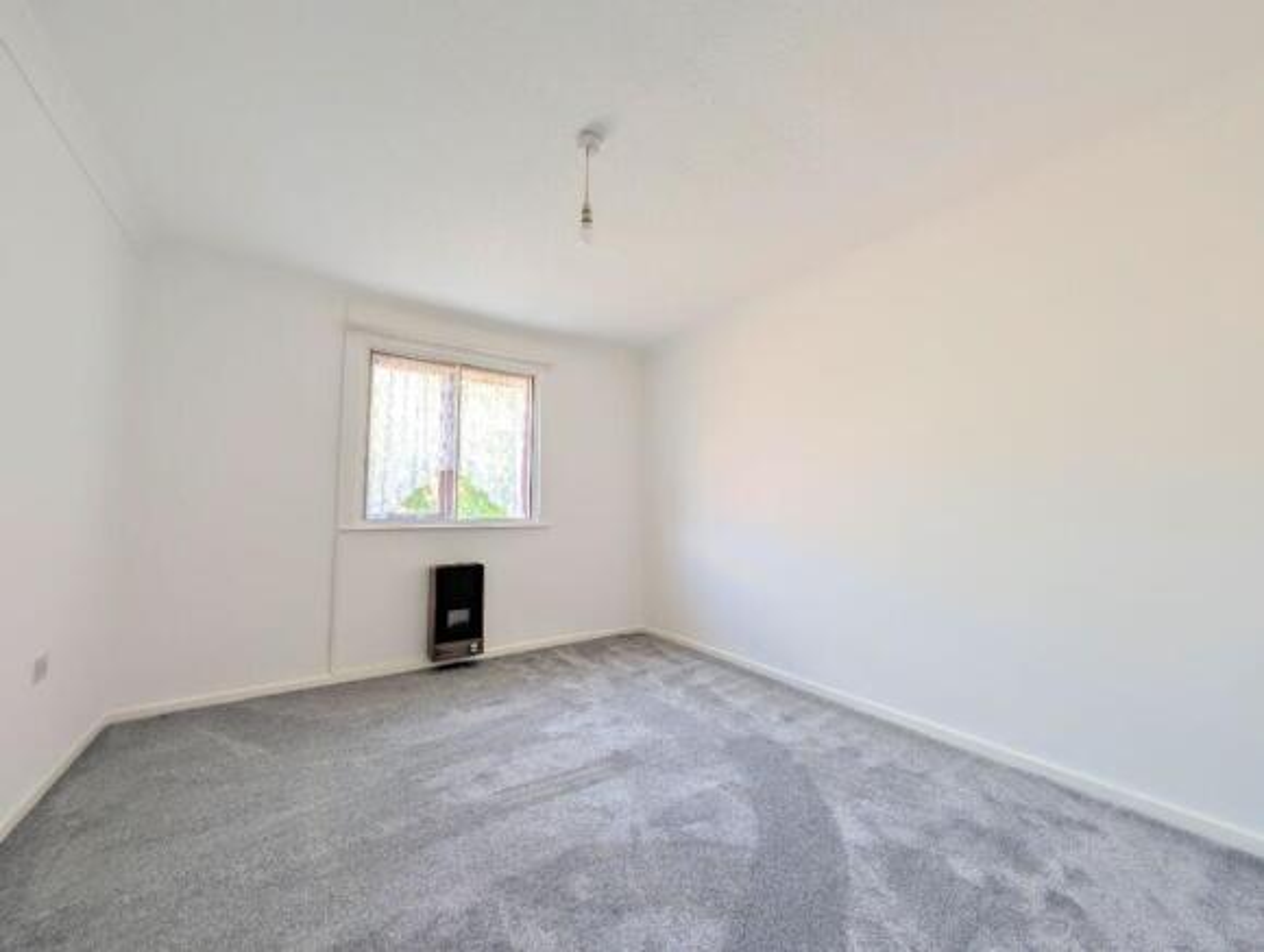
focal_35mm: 12
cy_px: 476
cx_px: 632
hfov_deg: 110.4
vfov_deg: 94.7
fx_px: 439
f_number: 1.7
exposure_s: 1/75
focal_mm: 2.02
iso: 60
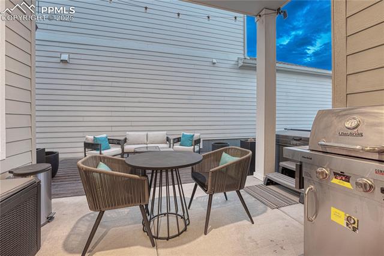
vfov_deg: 76.9
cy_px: 128
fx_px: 161
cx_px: 192
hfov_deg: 100.0
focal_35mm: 15
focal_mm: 15.1
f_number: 7.1
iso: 200
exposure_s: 1/4
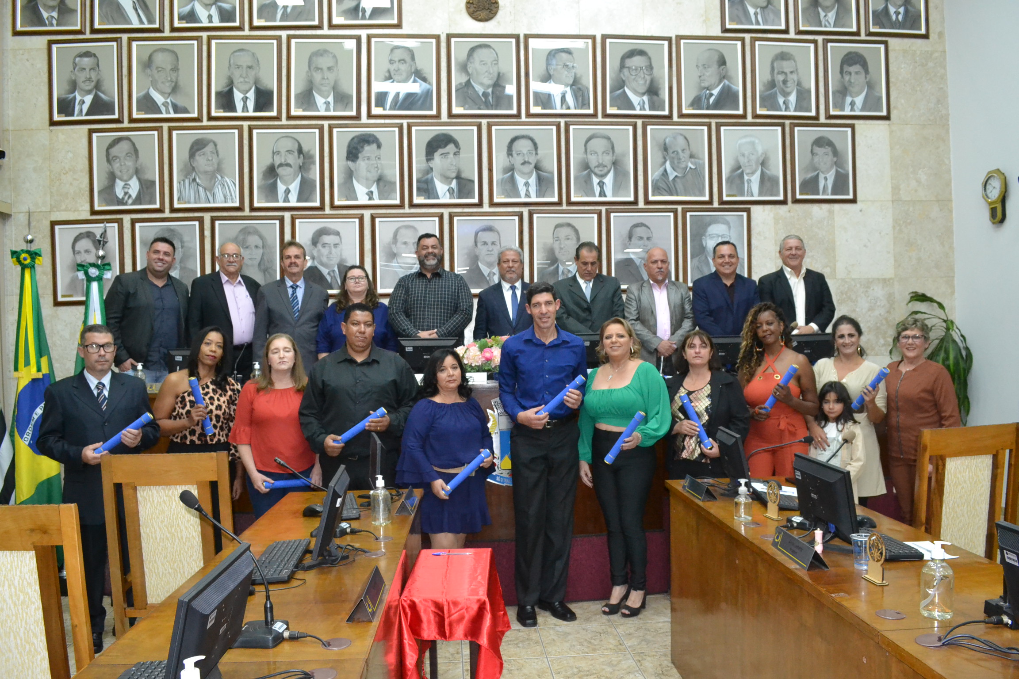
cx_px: 510
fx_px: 764
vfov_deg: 47.9
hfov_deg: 67.4
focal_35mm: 27
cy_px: 340
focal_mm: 18
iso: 3200
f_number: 7.1
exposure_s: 1/60
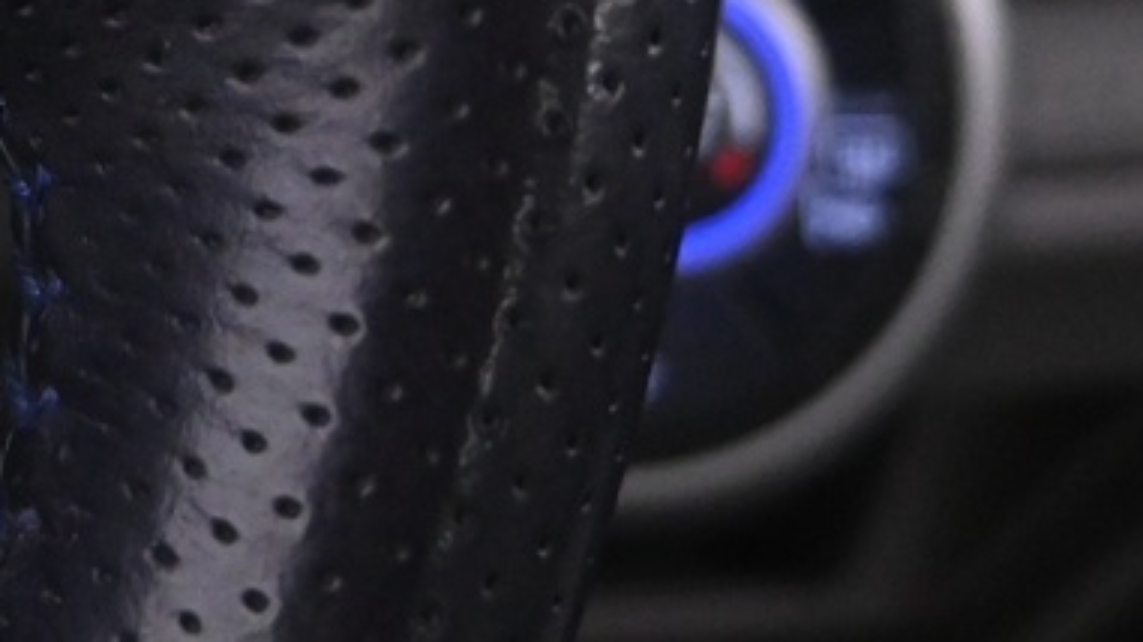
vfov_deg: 10.8
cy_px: -414
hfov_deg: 17.9
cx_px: -552
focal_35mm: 107
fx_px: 3242
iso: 2500
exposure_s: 1/30
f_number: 3.5
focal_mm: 16
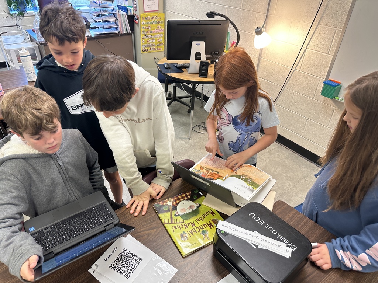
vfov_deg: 56.8
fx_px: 262
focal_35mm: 24
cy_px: 142
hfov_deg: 71.6
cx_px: 189
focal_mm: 6.86
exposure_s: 1/60
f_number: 1.78
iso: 125
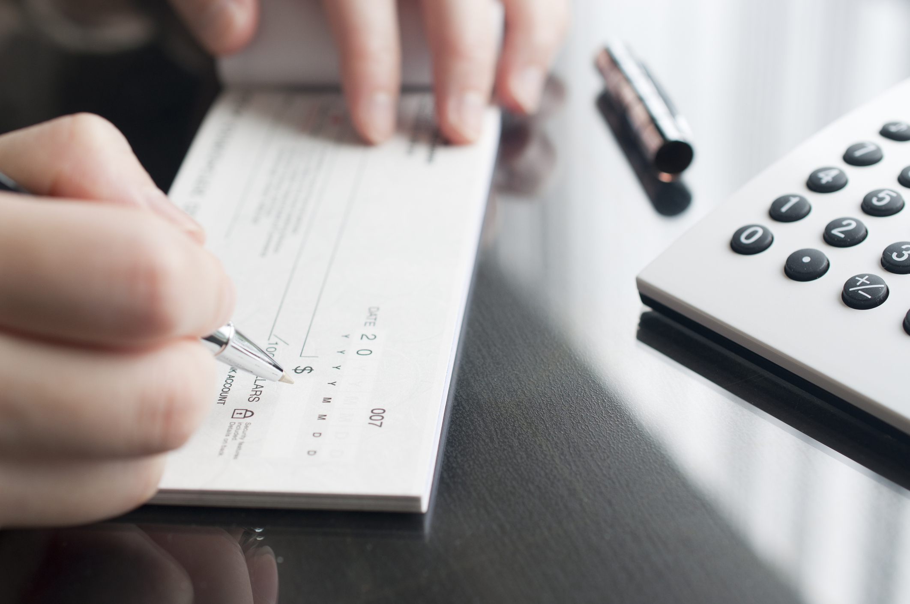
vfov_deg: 22.6
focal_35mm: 60
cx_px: 455
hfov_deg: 33.4
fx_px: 1515
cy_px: 302
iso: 100
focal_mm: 40
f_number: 4.5
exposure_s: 1/80
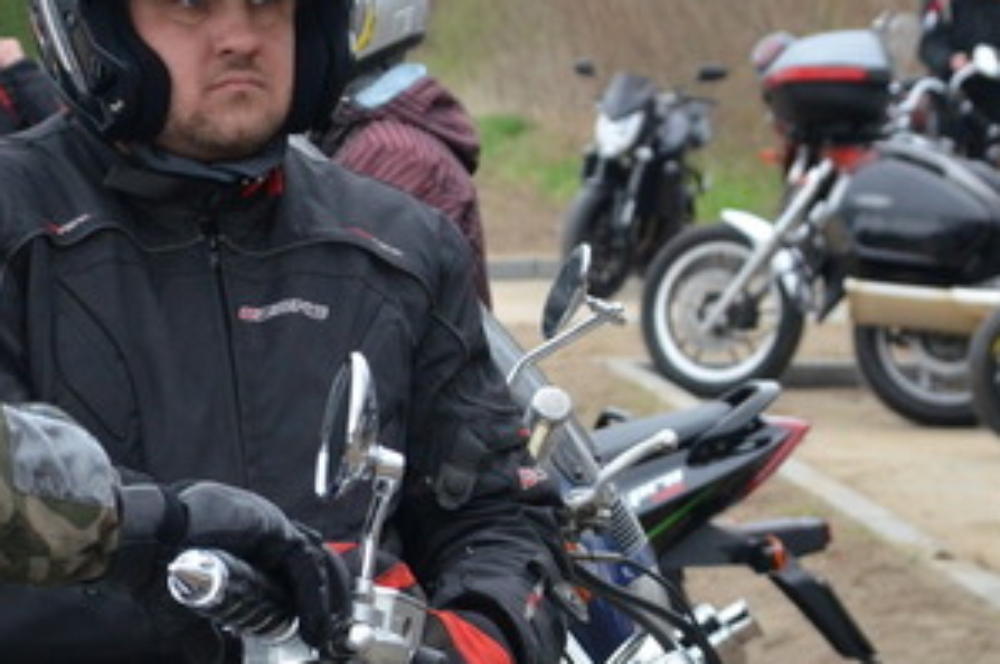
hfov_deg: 9.8
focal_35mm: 207
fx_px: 5744
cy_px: 355
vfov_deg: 6.6
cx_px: -101
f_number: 7.1
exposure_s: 1/800
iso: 1600
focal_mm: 58
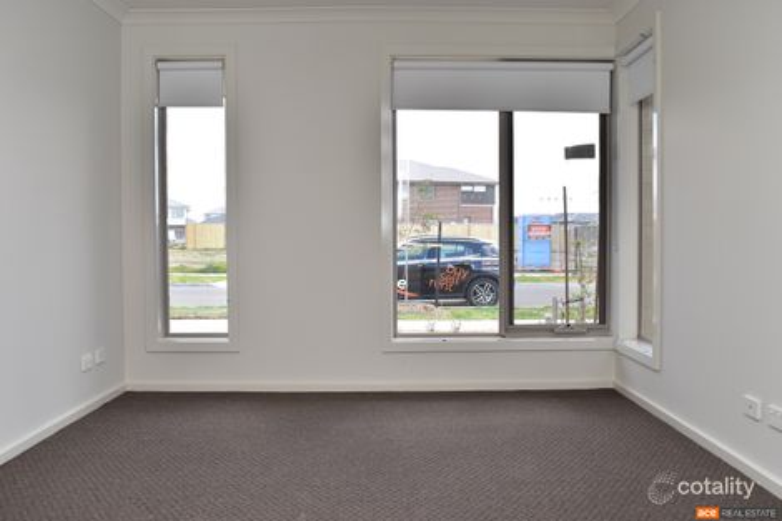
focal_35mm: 32
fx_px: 684
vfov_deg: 41.7
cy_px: 260
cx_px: 391
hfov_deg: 59.5
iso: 400
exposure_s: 1/160
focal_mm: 21
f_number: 10
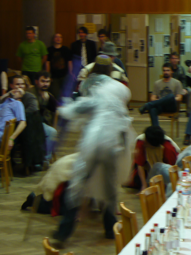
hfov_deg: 10.1
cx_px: 96
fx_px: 1081
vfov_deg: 13.4
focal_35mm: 147
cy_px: 128
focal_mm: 24.3
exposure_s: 1/8
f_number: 3.9
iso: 200
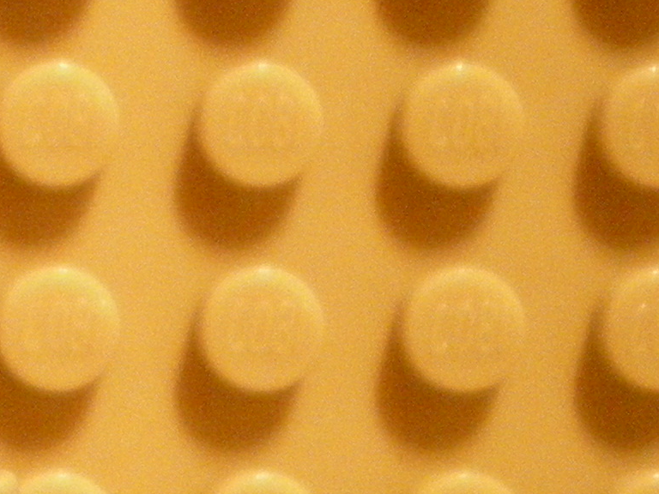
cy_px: 238
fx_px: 2894
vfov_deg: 9.8
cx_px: -607
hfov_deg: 11.8
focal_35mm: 152
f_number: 3.1
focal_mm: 6.3
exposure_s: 1/8
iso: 471
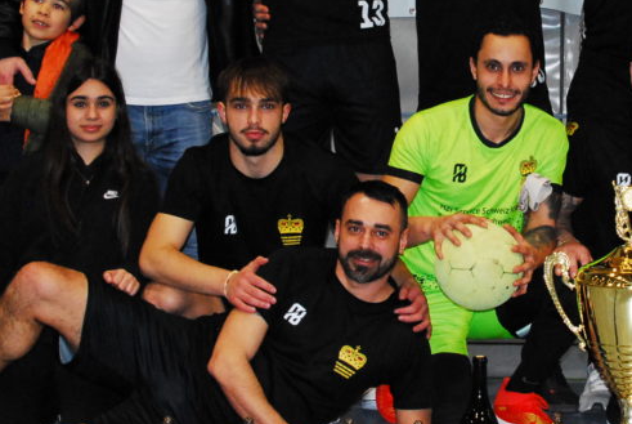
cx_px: 521
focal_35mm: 111
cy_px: 117
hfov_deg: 18.2
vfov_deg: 12.4
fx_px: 1952
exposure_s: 1/60
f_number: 5.6
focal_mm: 34
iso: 1600
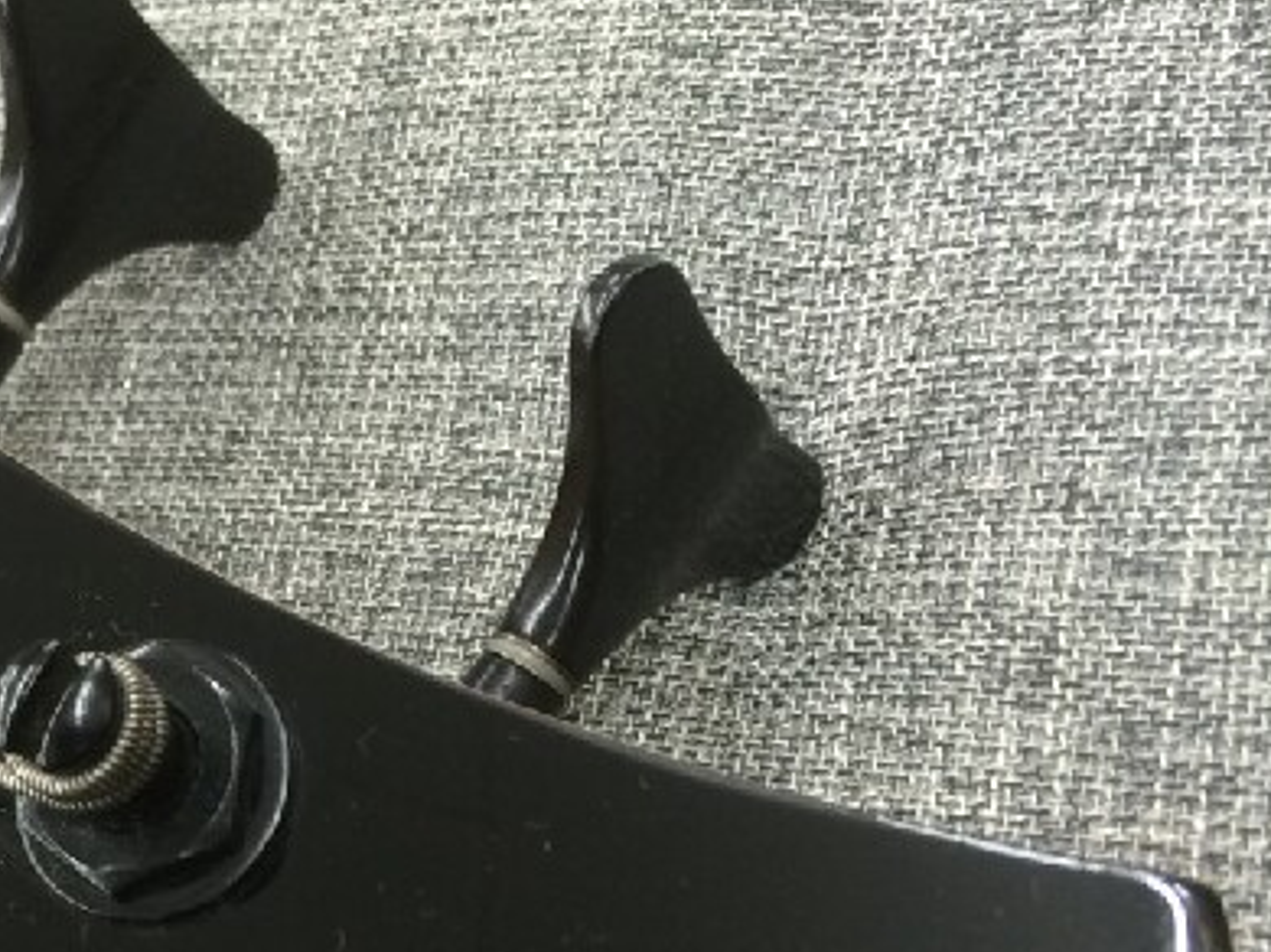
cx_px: -33
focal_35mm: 67
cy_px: 931
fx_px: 2459
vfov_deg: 21.2
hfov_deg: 27.2
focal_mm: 4.15
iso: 80
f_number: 2.2
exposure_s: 1/30
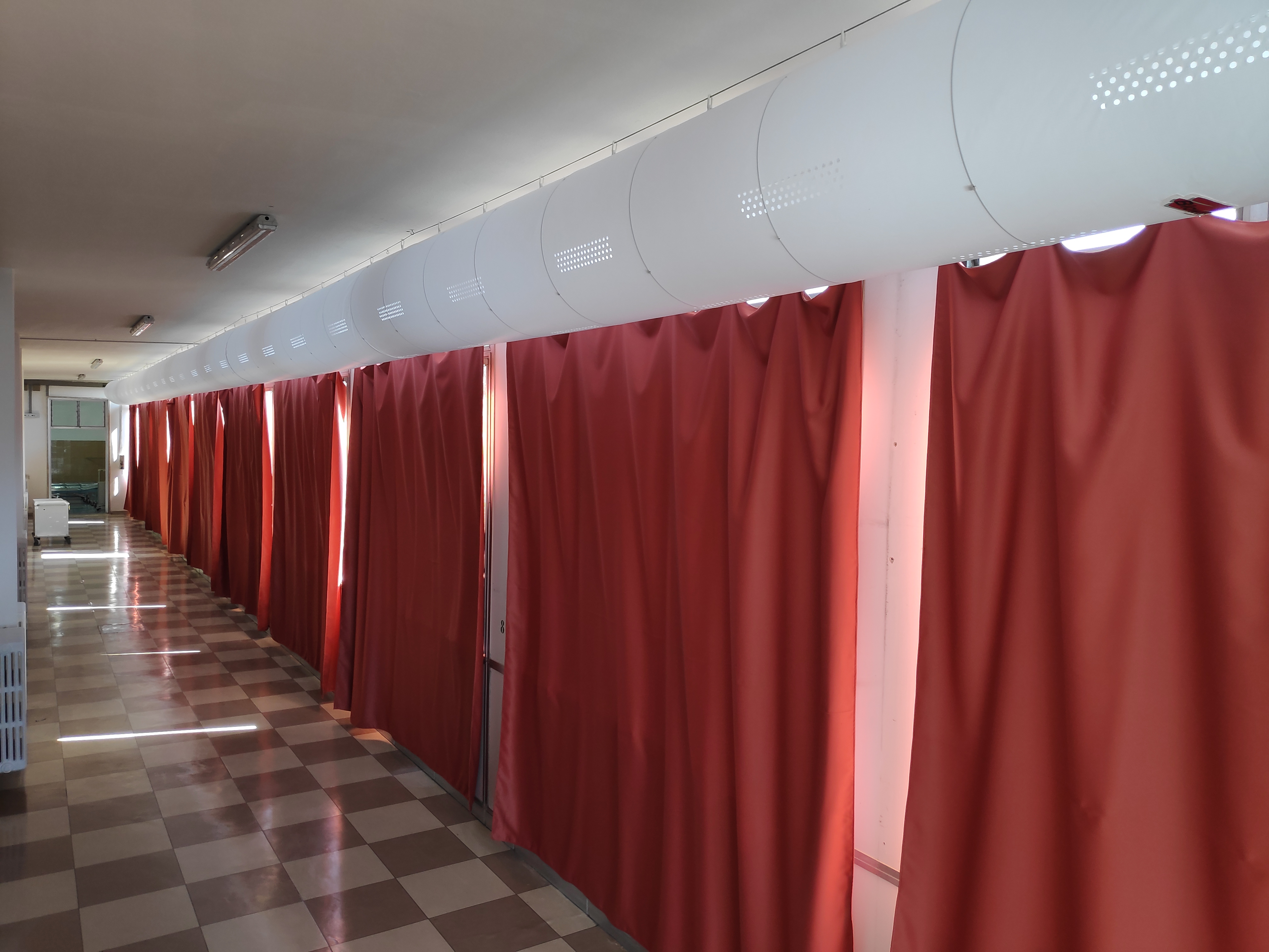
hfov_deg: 81.7
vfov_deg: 66.0
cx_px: 634
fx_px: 733
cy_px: 476
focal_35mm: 20
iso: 224
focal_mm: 3.94
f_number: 1.9
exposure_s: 1/100
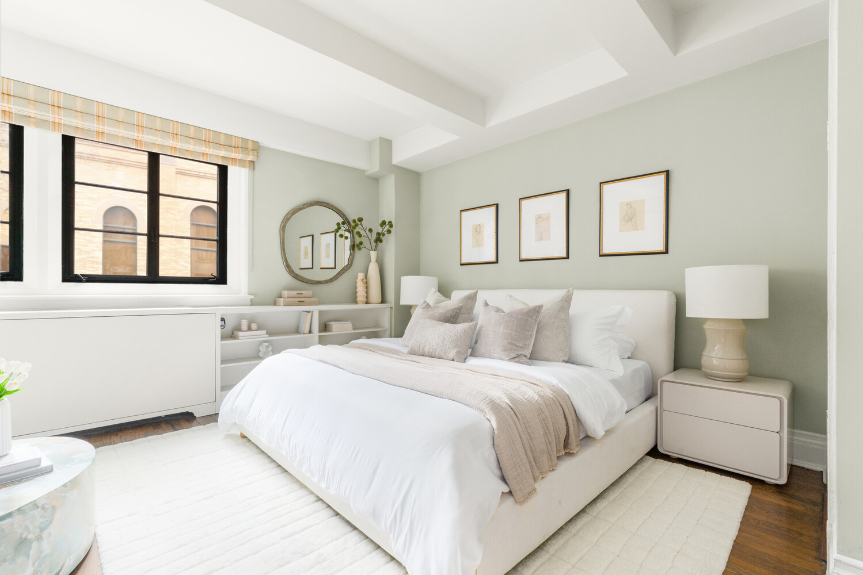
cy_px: 288
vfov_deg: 73.8
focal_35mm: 16
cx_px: 432
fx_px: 384
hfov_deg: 96.7
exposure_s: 1.6
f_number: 11
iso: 640
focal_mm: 16
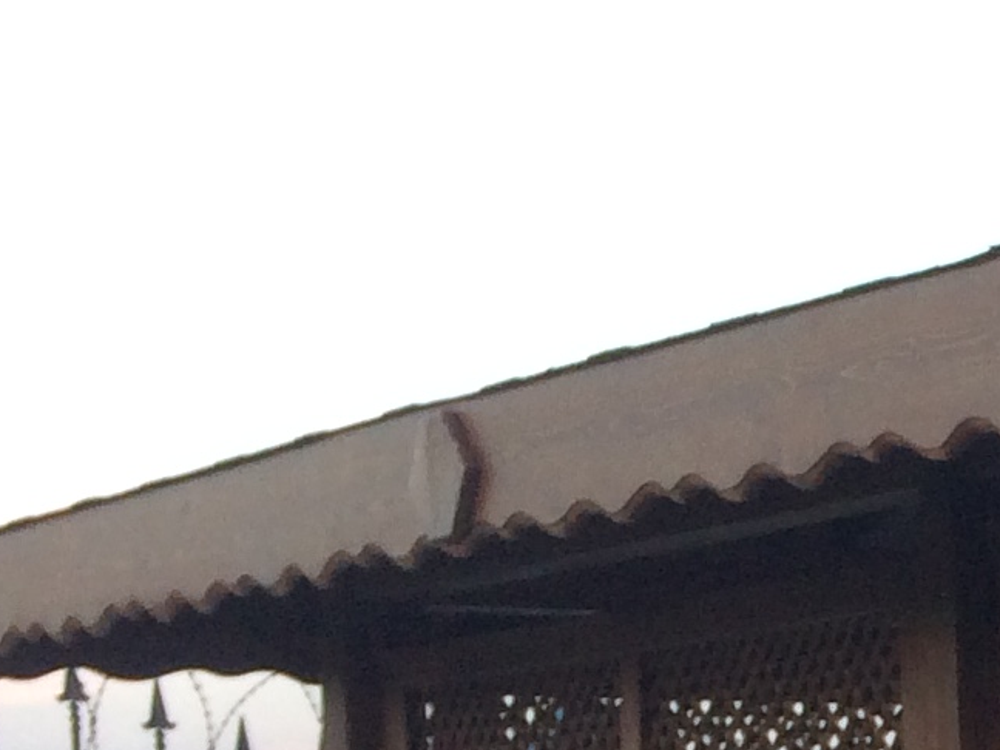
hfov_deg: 11.7
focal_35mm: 146
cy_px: 1144
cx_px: 2201
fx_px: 4218
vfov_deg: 9.8
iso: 50
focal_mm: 4.15
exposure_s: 1/100
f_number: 2.2
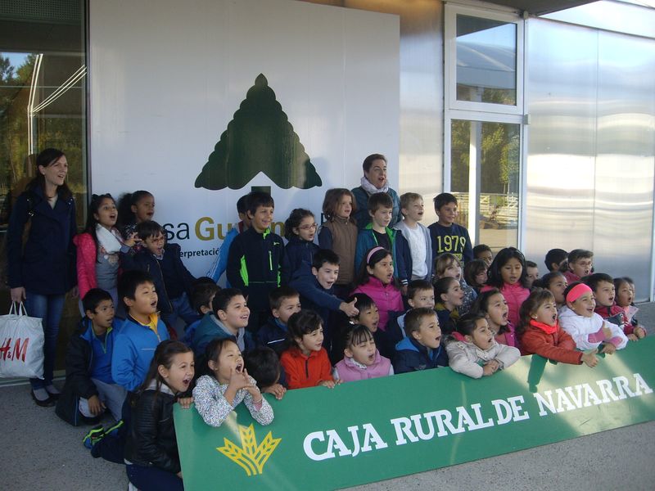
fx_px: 719
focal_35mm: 38
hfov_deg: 49.0
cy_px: 246
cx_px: 328
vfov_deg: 37.7
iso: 100
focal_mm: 6.2
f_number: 2.7
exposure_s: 1/125
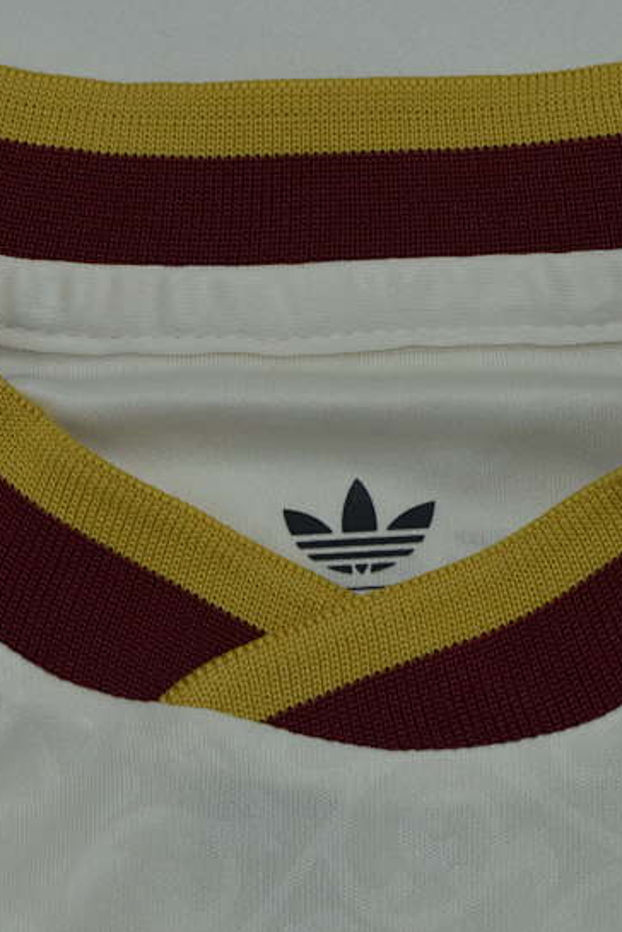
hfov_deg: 5.0
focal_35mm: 273
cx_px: 337
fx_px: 7066
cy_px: 323
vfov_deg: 7.5
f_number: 14
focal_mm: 92
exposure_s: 1/200
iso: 400
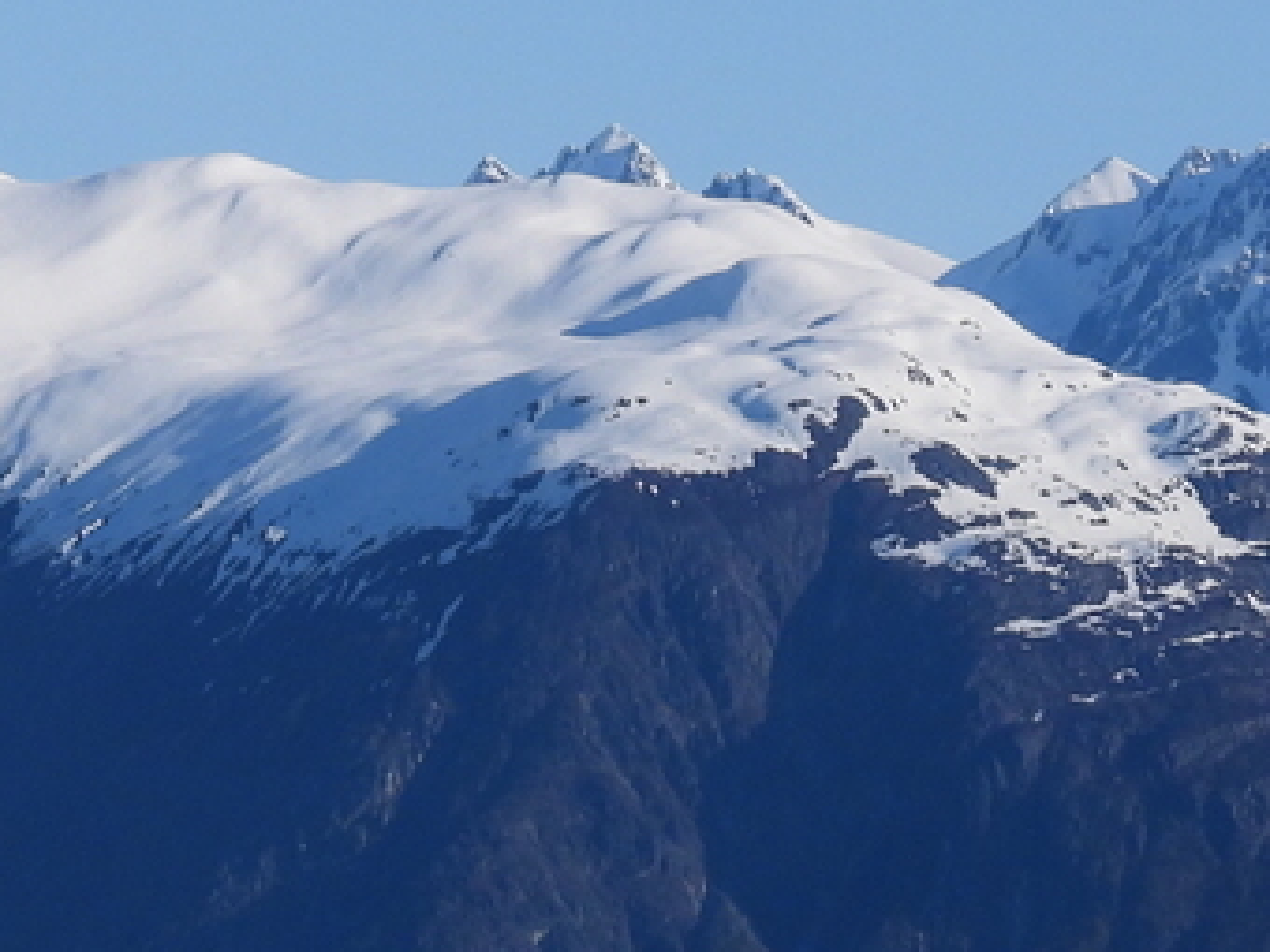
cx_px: -90
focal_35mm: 508
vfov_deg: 2.9
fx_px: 18638
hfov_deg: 3.9
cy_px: 597
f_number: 4
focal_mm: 24.1
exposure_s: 1/1600
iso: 100
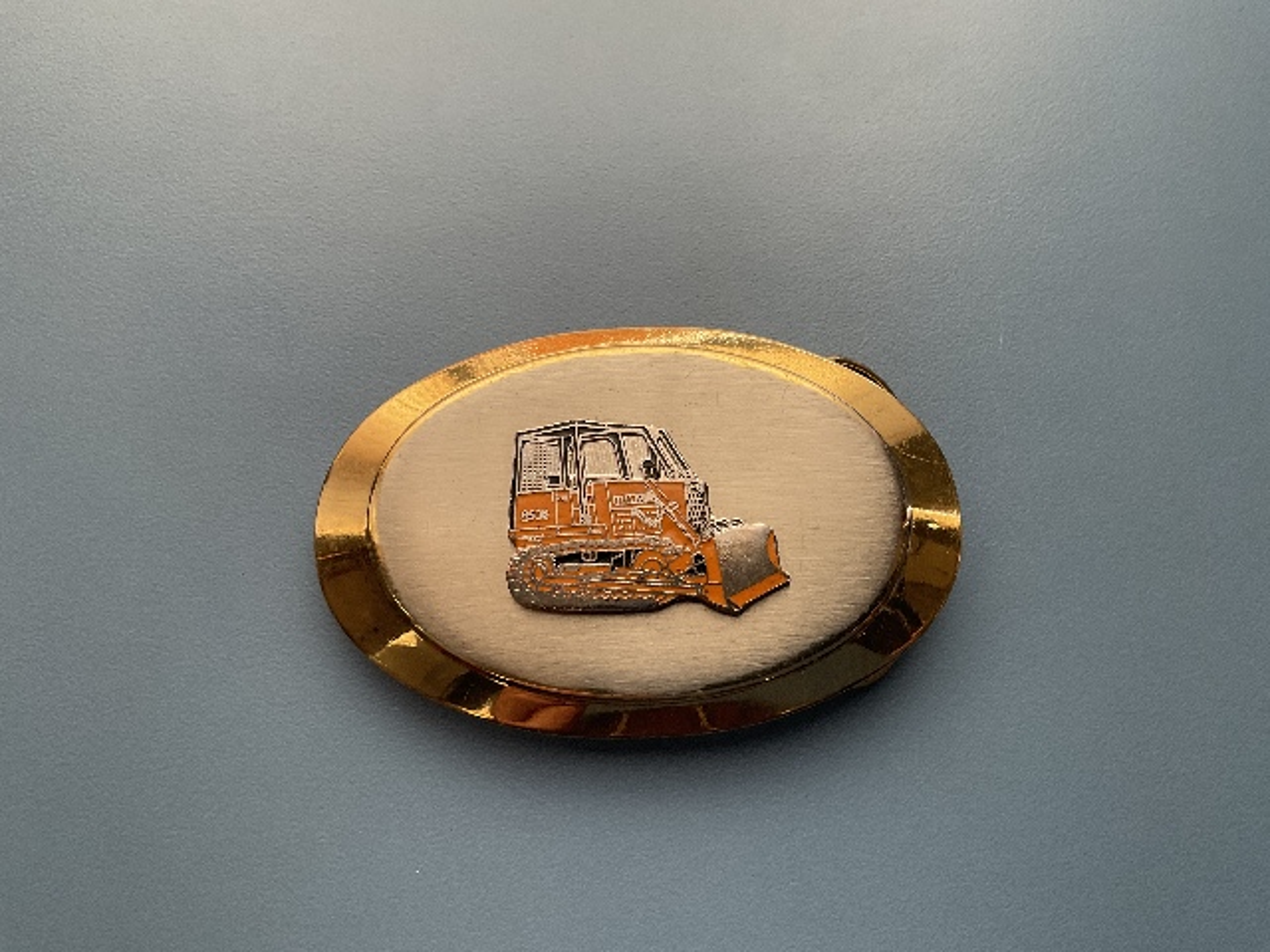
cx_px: 635
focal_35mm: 29
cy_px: 476
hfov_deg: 61.7
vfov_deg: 48.2
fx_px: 1064
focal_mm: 3
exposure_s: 1/120
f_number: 1.8
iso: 50
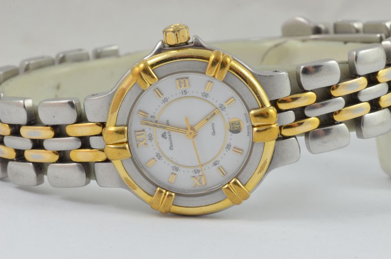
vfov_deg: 8.7
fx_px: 1707
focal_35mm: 158
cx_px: 196
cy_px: 130
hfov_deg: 13.1
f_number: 32
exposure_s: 1/25
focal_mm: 105
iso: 1250
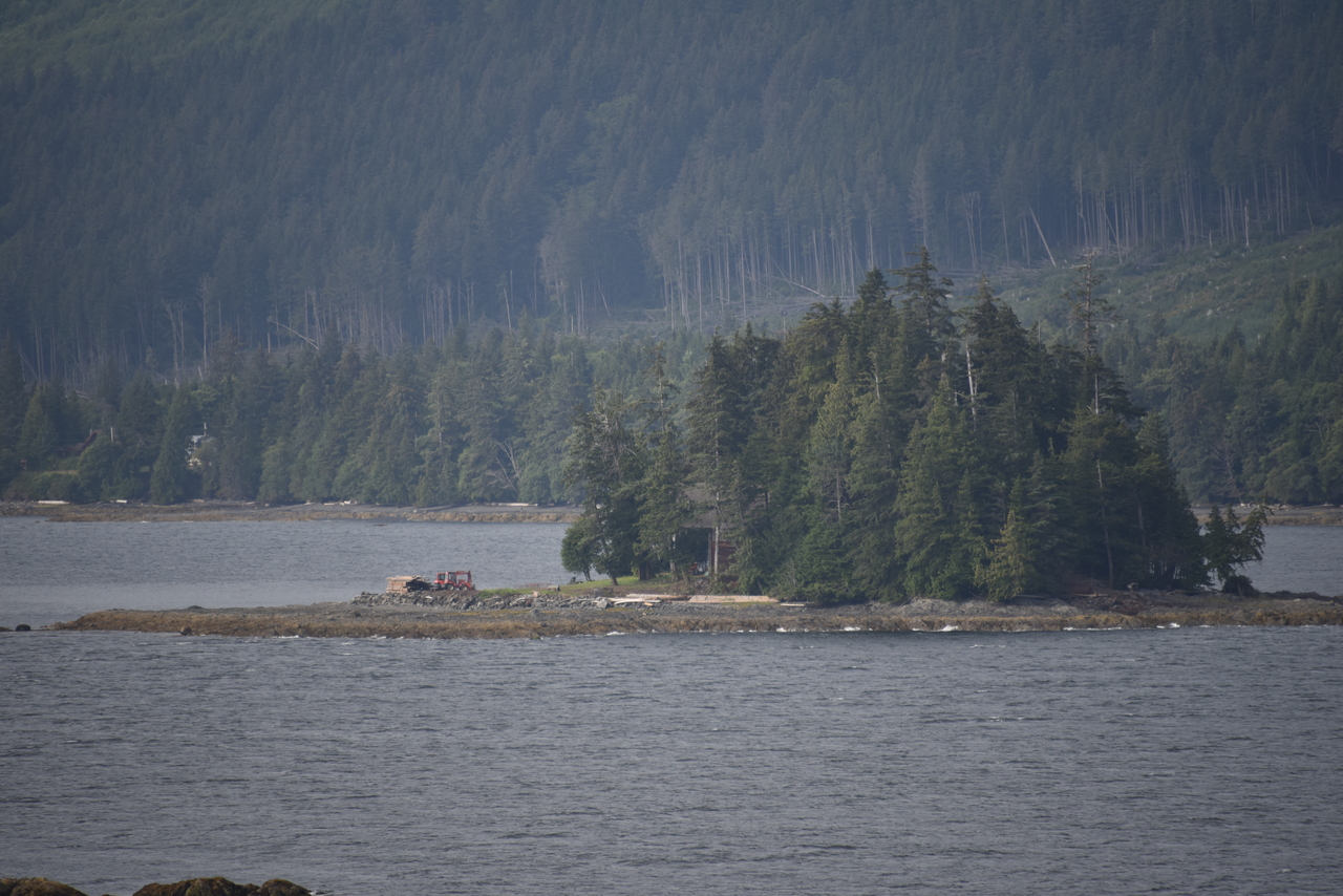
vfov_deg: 4.6
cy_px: 448
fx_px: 11193
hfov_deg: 6.9
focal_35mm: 300
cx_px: 672
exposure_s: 1/640
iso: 180
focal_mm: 300
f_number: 5.6
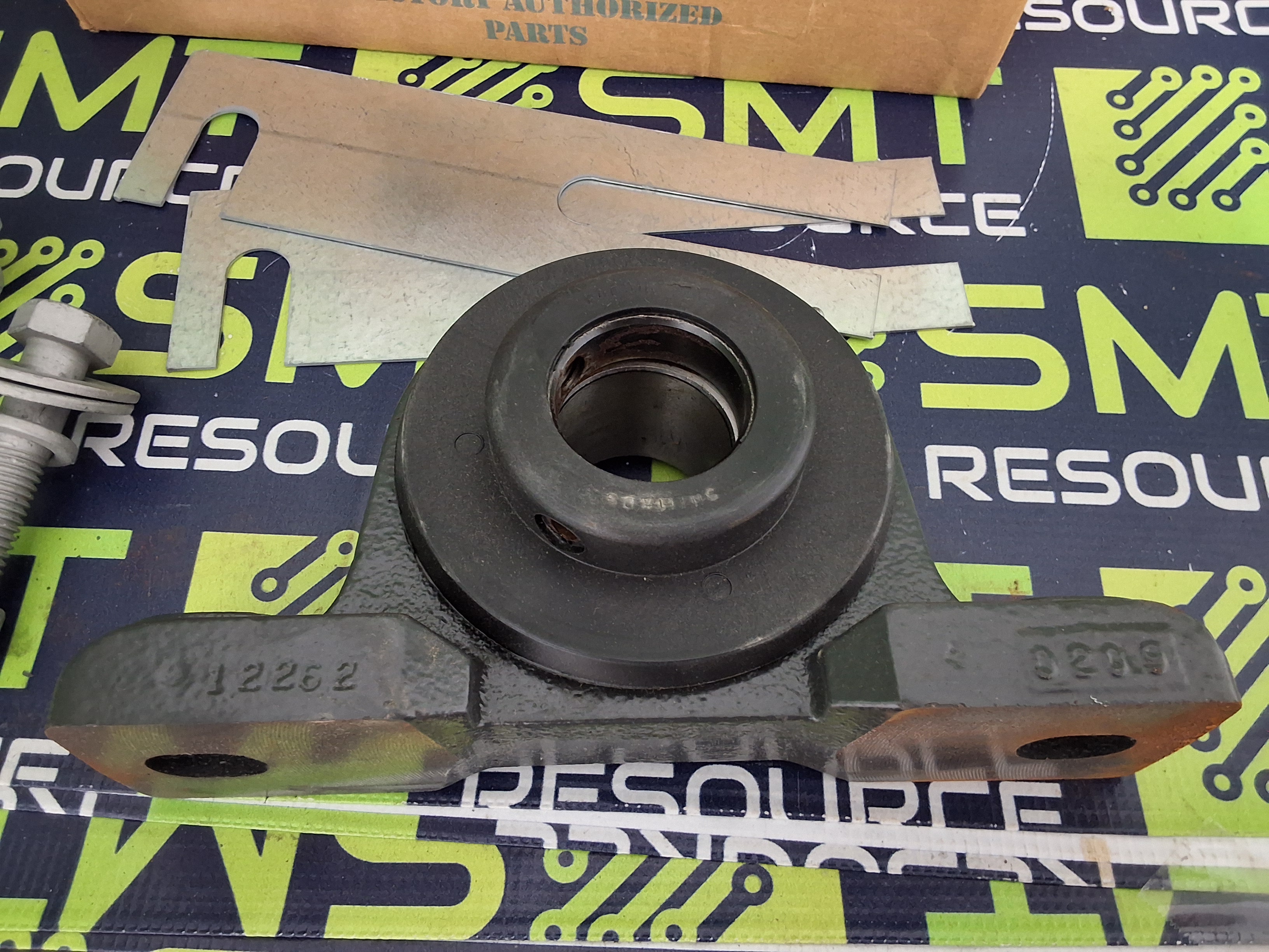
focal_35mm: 28
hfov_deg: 63.4
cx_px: 634
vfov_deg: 49.7
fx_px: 1026
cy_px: 476
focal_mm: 2.91
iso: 320
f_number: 1.9
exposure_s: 1/24
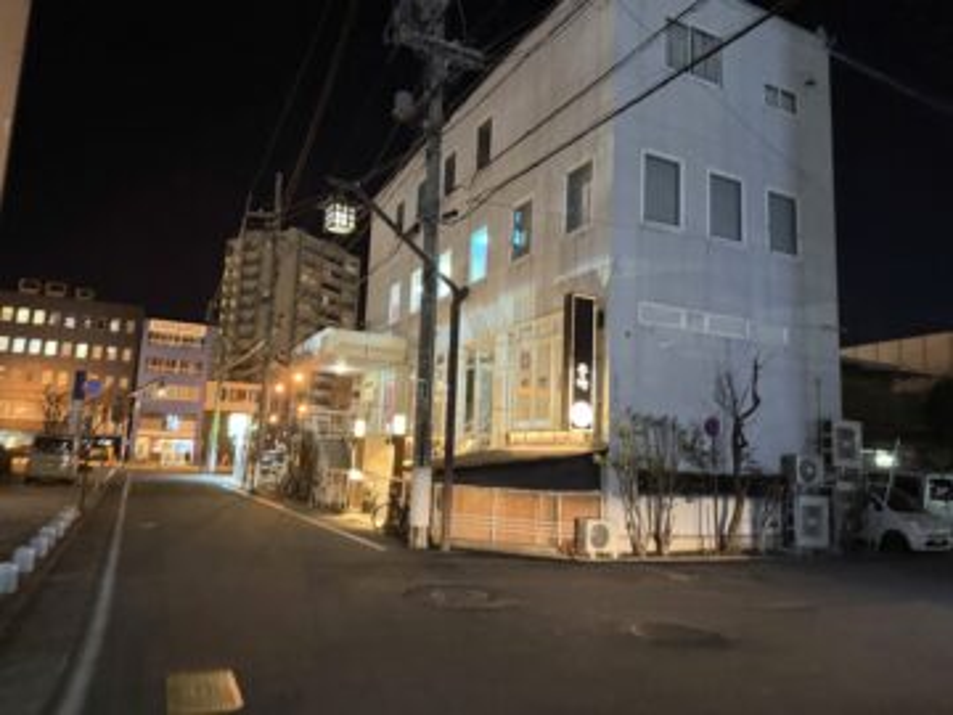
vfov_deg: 56.8
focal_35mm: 24
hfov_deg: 71.6
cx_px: 476
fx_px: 661
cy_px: 358
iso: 1250
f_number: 1.78
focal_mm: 6.76
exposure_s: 1/30
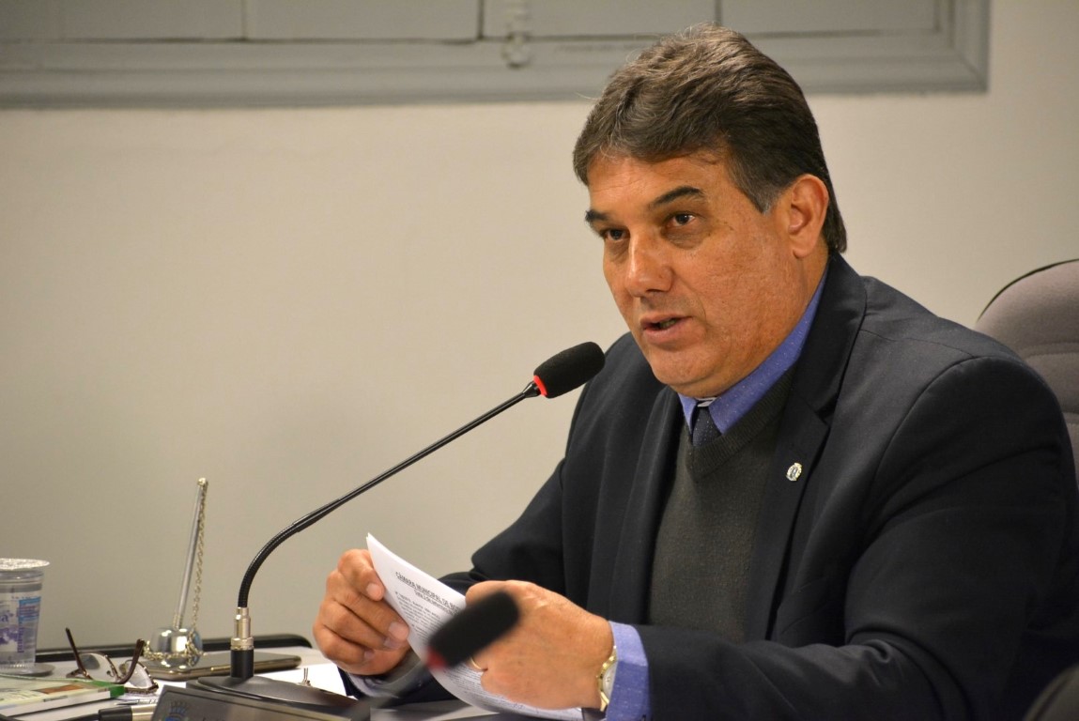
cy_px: 360
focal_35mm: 262
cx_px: 540
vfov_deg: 5.2
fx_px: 7873
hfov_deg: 7.8
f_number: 5
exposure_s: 1/125
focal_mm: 175
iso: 1400
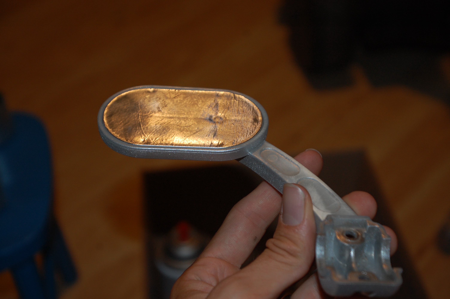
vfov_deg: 18.1
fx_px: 937
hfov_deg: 27.0
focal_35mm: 75
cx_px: 225
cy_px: 150
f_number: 4.5
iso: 400
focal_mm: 50
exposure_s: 1/60
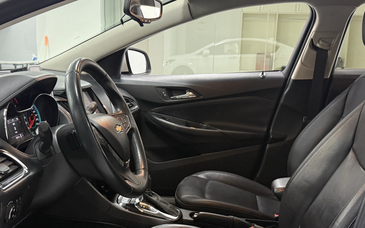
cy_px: 159
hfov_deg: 44.3
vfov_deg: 28.3
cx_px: 191
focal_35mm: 45
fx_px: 448
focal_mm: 6.76
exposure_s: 1/50
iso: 320
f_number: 1.78
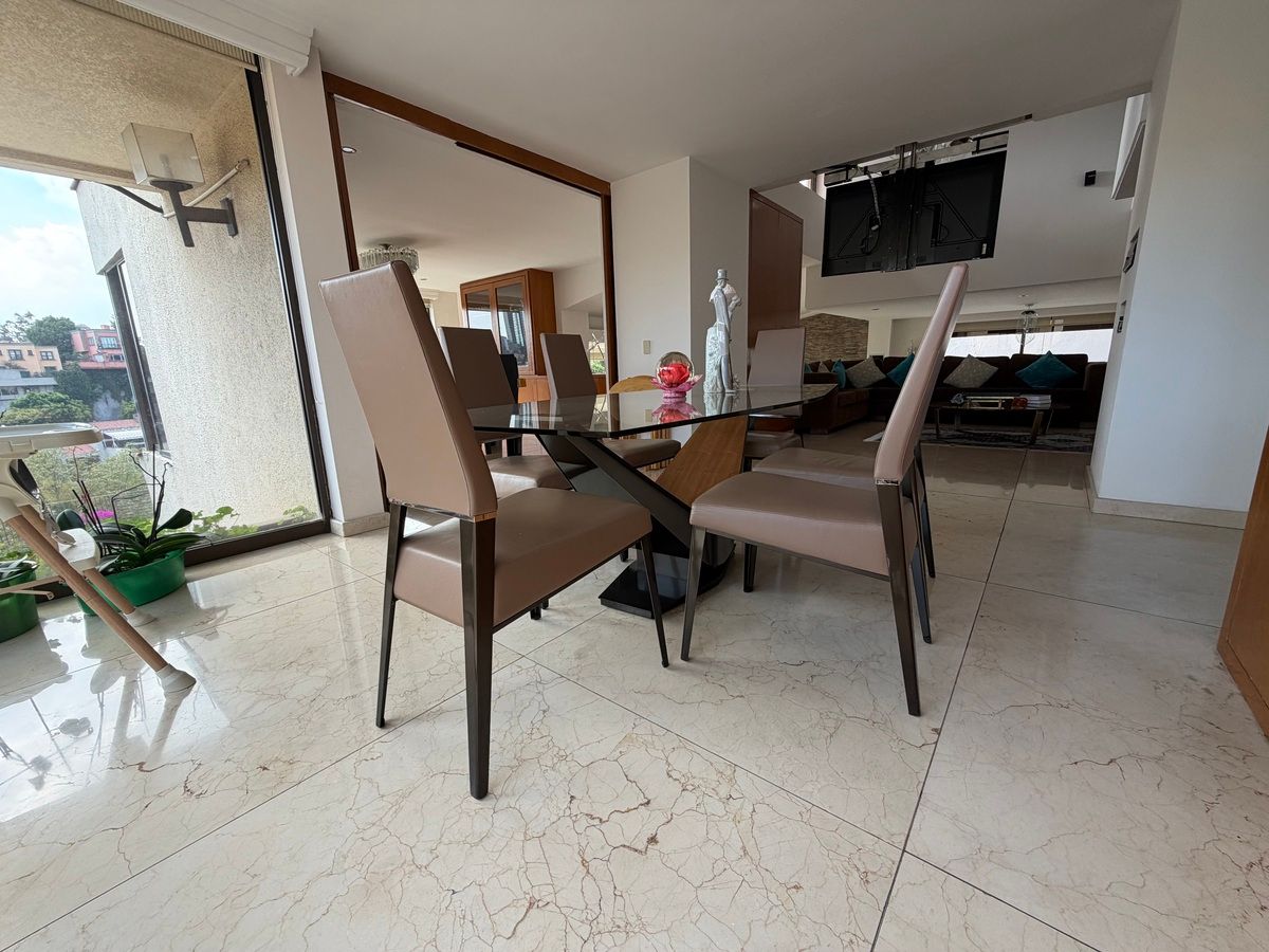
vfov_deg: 85.7
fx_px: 513
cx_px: 634
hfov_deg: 102.1
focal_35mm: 14
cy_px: 476
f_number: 2.2
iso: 64
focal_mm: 2.22
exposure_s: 1/121
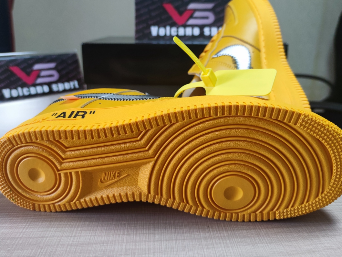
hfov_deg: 61.6
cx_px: 162
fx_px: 286
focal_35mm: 29
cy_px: 117
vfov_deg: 48.2
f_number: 1.69
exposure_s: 1/100
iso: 327
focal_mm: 6.72
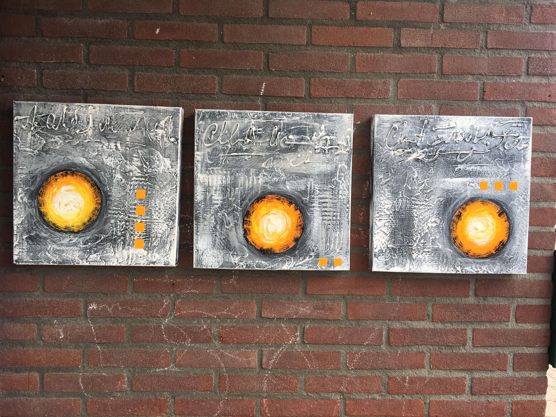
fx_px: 466
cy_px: 208
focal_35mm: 29
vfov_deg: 48.2
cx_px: 278
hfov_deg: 61.7
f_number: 2.2
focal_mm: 4.15
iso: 25
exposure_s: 1/218
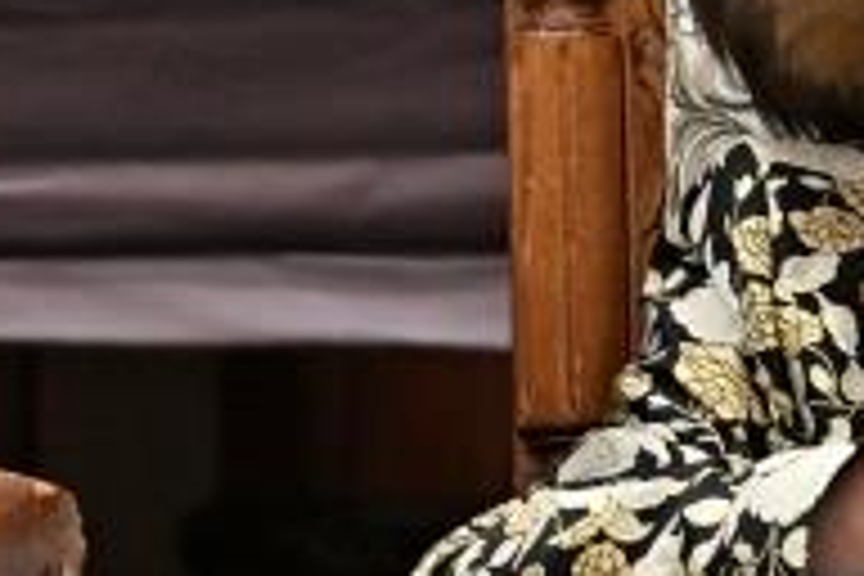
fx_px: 38397
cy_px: -36
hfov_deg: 1.3
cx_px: 945
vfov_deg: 0.9
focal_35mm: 1600
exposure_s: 1/250
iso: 125
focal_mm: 200
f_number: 2.8
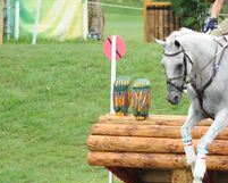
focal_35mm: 596
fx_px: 4024
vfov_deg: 2.6
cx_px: 246
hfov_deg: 3.2
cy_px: 77
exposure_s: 1/500
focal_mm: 200
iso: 500
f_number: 5
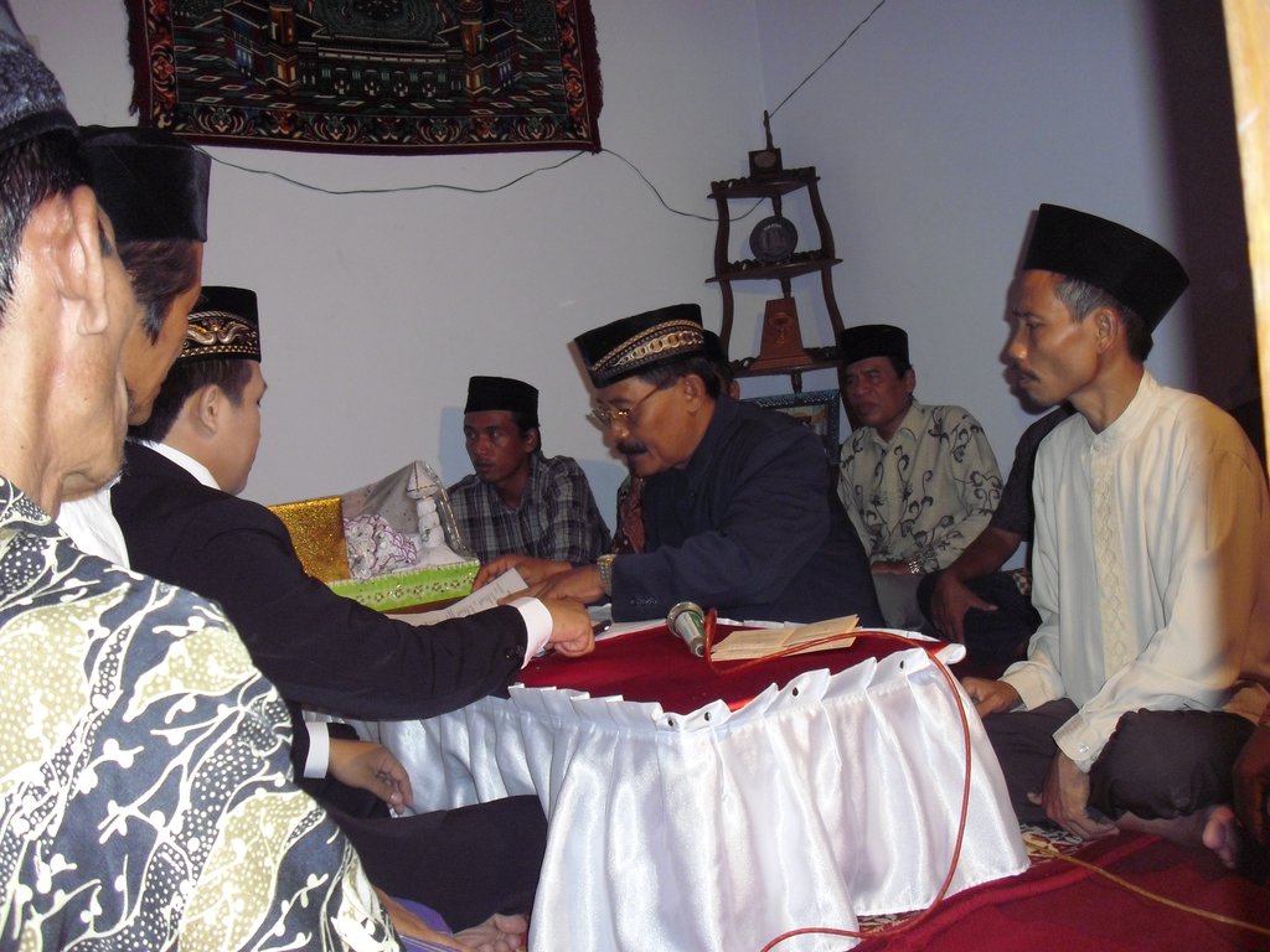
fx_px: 1394
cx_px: 635
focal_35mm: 38
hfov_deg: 49.0
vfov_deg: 37.7
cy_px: 476
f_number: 2.8
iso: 200
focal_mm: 6.2
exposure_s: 1/60
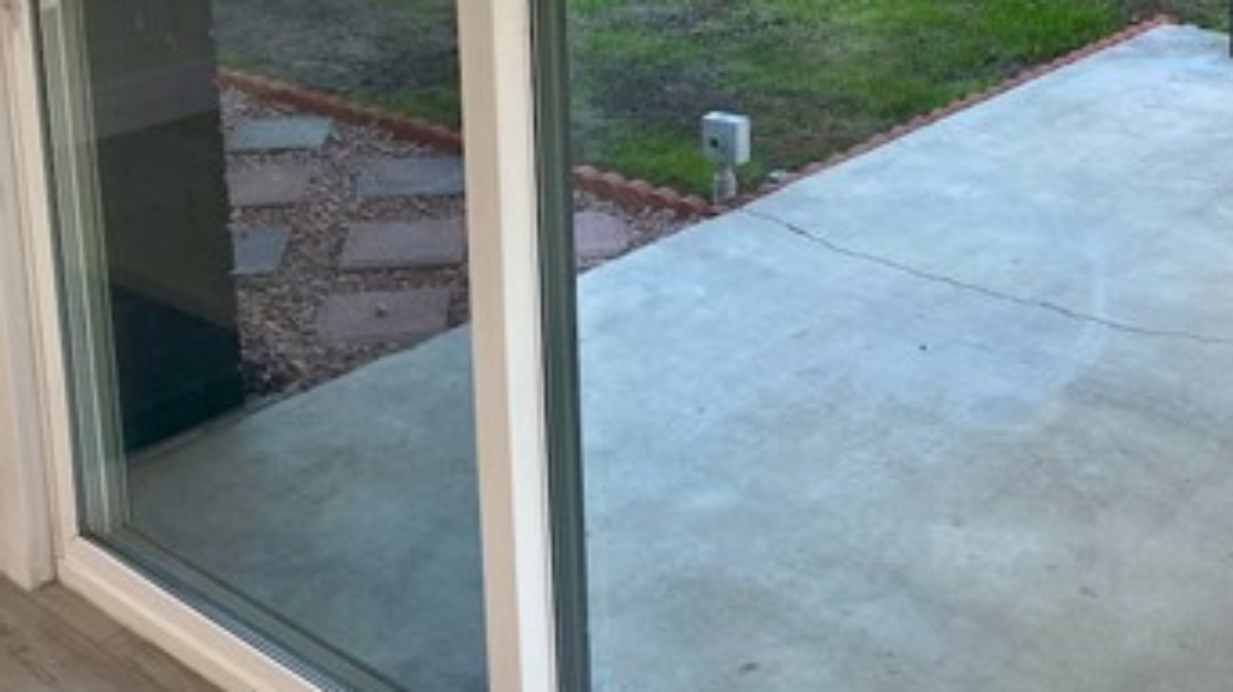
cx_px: 757
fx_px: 1732
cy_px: -94
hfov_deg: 39.0
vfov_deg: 21.3
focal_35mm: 53
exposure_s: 1/120
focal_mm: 4.25
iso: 32
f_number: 1.8
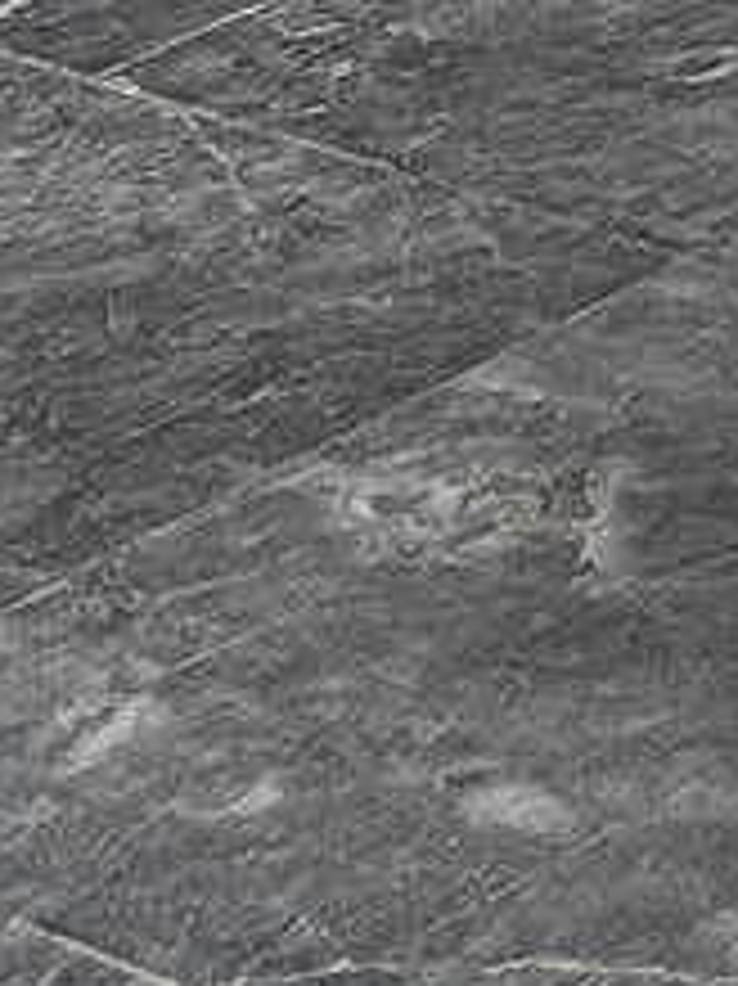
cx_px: 1868
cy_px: -2125
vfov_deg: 7.7
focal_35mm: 219
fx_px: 6231
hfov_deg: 6.4
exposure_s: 1/160
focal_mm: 2.69
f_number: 1.9
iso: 20
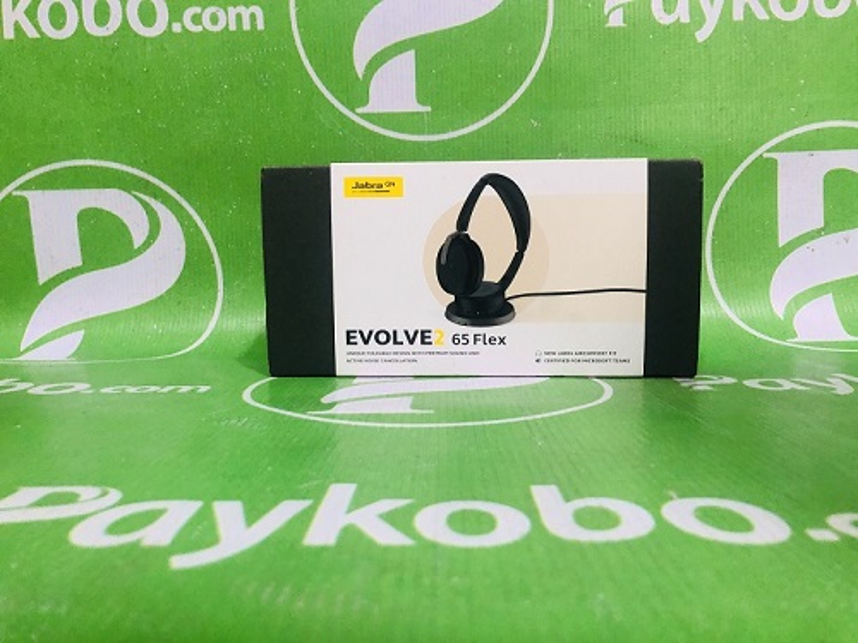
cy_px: 322
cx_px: 429
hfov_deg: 63.4
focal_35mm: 28
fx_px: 694
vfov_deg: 49.7
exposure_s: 1/15
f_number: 1.8
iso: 80
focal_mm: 3.99
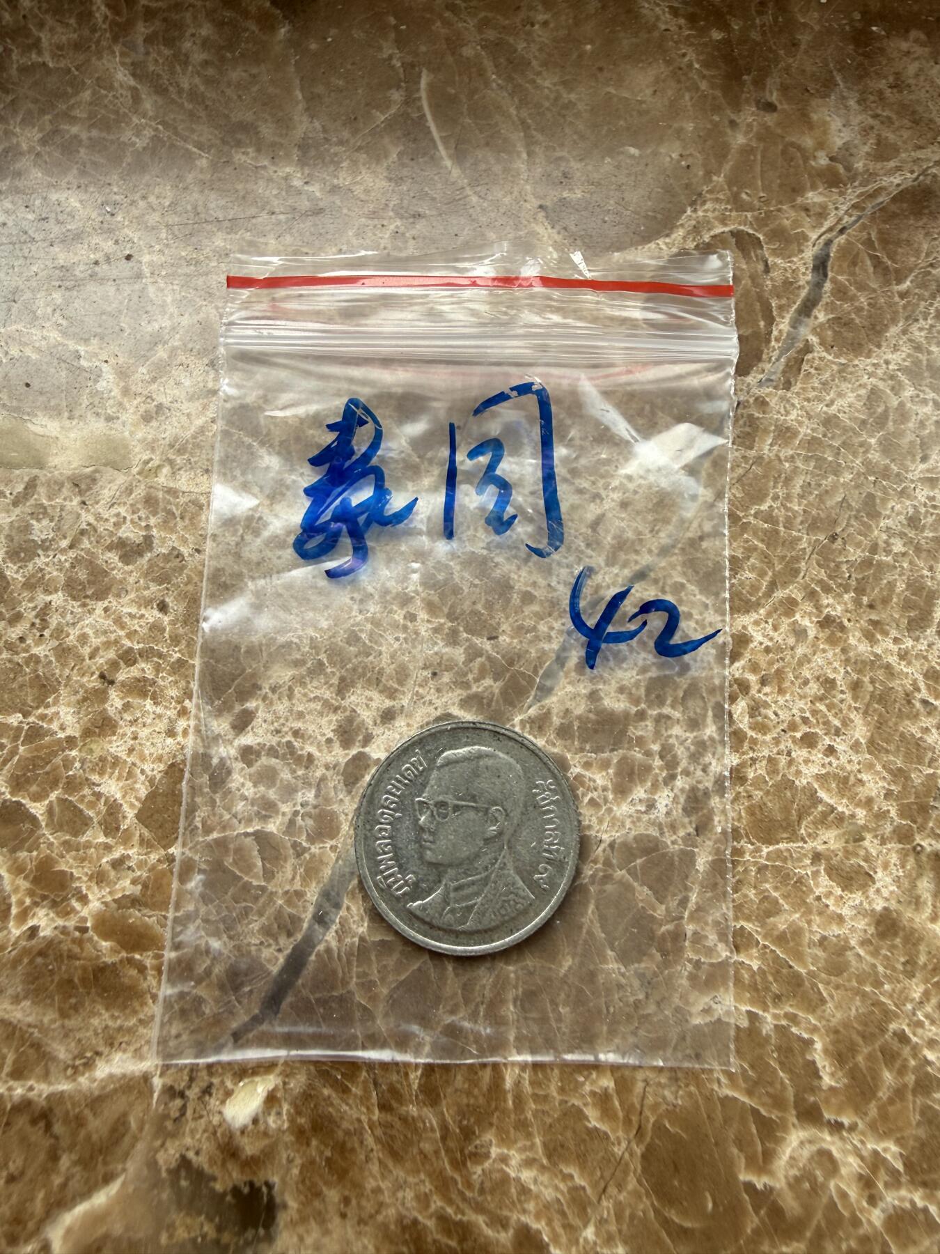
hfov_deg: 56.8
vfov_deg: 71.6
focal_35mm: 24
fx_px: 869
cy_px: 627
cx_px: 470
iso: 40
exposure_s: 1/149
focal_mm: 2.22
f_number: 2.2
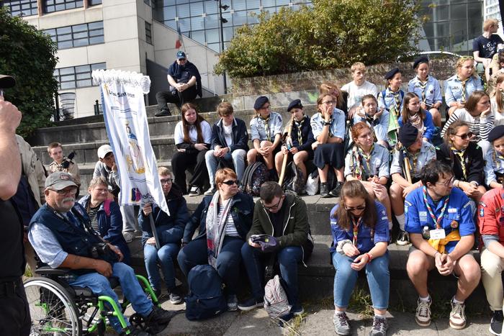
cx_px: 252
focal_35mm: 27
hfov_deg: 67.4
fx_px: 378
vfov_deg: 47.9
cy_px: 168
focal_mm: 18
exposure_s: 1/320
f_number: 9
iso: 200
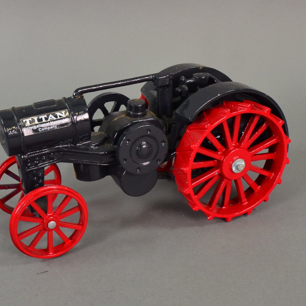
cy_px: 155
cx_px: 140
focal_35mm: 51
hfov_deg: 33.4
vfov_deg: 33.4
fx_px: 510
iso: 1250
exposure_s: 1/60
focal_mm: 24
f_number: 10
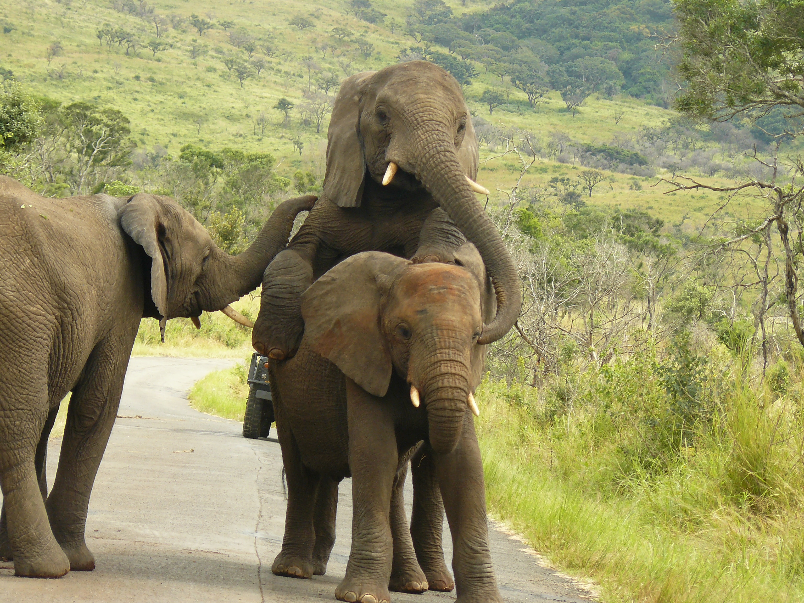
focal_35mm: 209
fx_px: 4854
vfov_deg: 7.1
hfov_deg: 9.5
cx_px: 402
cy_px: 302
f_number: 4
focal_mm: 34.8
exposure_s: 1/200
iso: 100
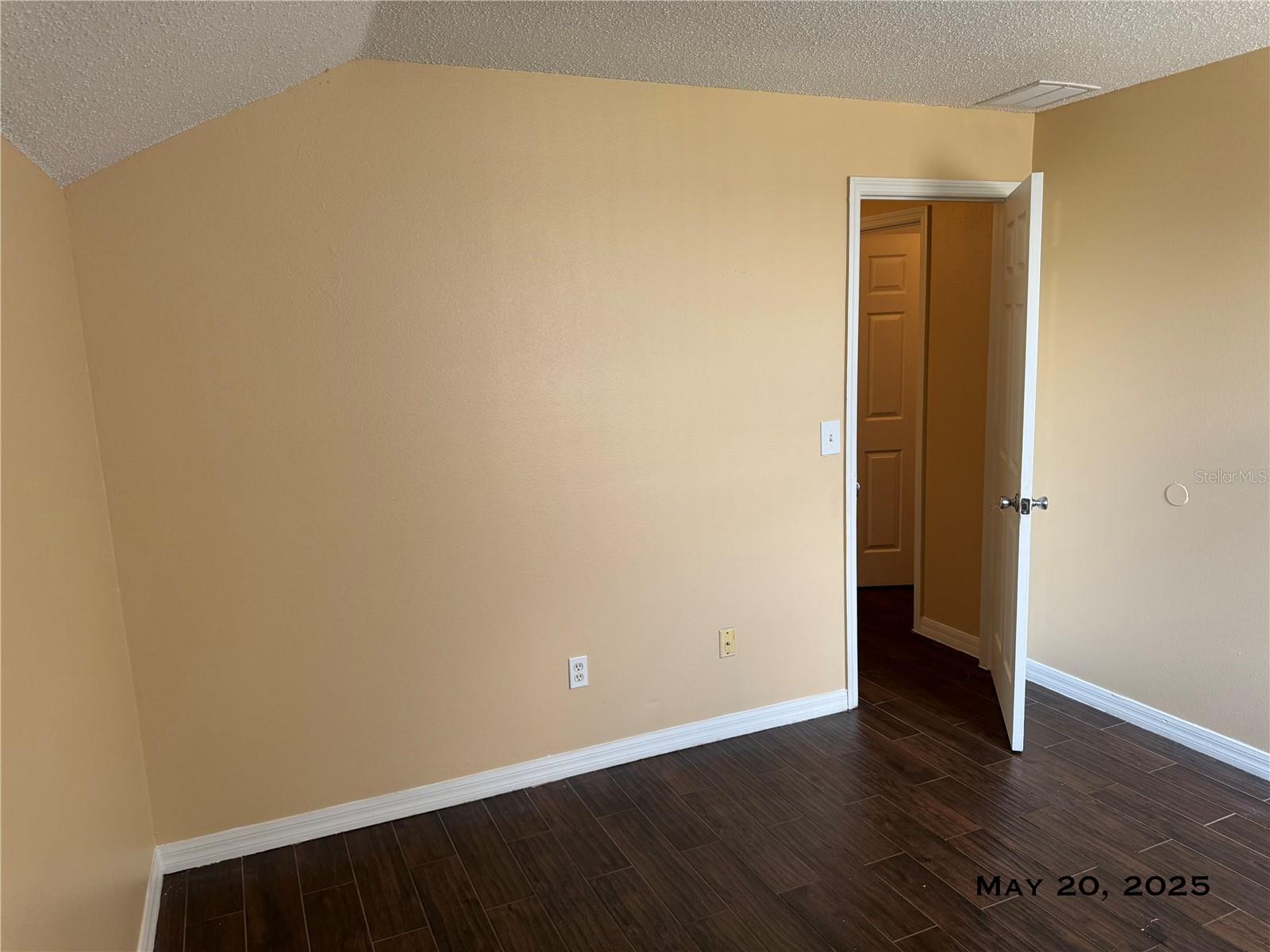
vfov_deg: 56.8
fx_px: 881
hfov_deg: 71.6
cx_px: 635
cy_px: 476
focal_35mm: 24
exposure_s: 1/120
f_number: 1.78
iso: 160
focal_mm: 6.76
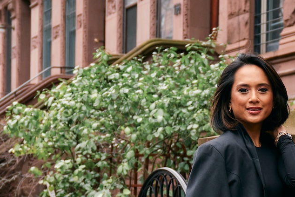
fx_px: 1164
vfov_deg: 9.5
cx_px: 303
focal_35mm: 142
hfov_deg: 14.2
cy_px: 252
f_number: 2.8
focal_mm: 30
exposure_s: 1/125
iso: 250
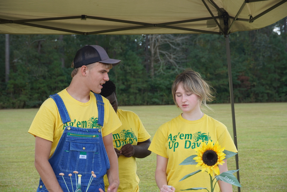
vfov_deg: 16.3
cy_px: 96
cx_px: 144
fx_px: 670
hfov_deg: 24.2
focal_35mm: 84
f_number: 5.6
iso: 100
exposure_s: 1/160
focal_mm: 56
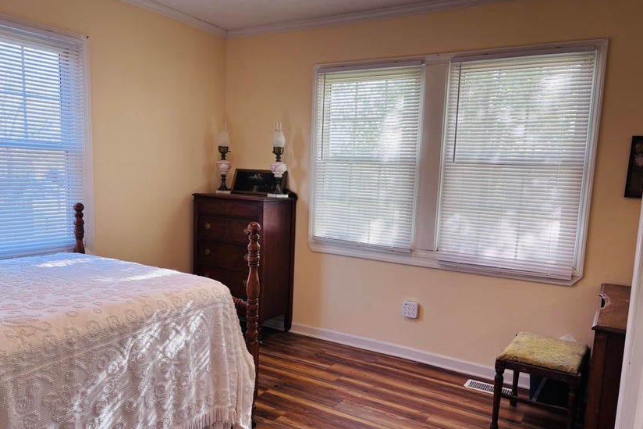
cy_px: 241
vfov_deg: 46.3
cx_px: 316
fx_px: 500
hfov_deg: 65.5
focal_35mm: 28
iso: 64
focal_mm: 5.96
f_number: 1.6
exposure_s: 1/120
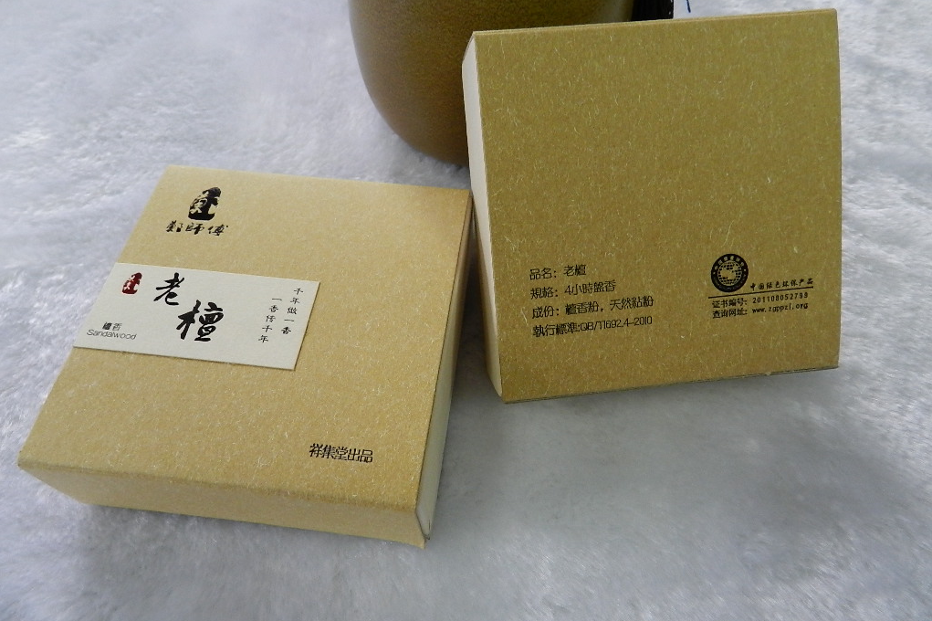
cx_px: 466
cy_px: 284
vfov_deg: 53.0
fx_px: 621
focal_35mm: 24
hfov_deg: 73.8
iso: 400
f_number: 3.4
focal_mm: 4
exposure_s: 1/25
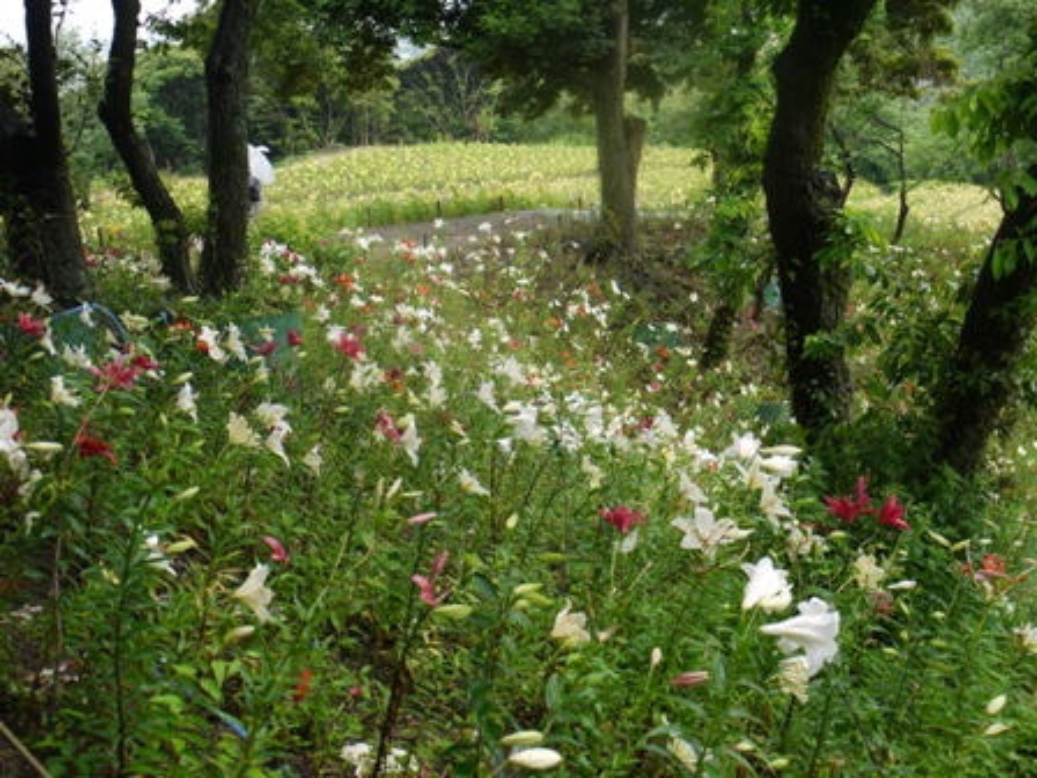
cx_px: 518
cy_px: 389
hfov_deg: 51.4
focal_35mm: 36
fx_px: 1078
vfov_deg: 39.7
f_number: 4
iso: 100
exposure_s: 1/125
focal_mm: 18
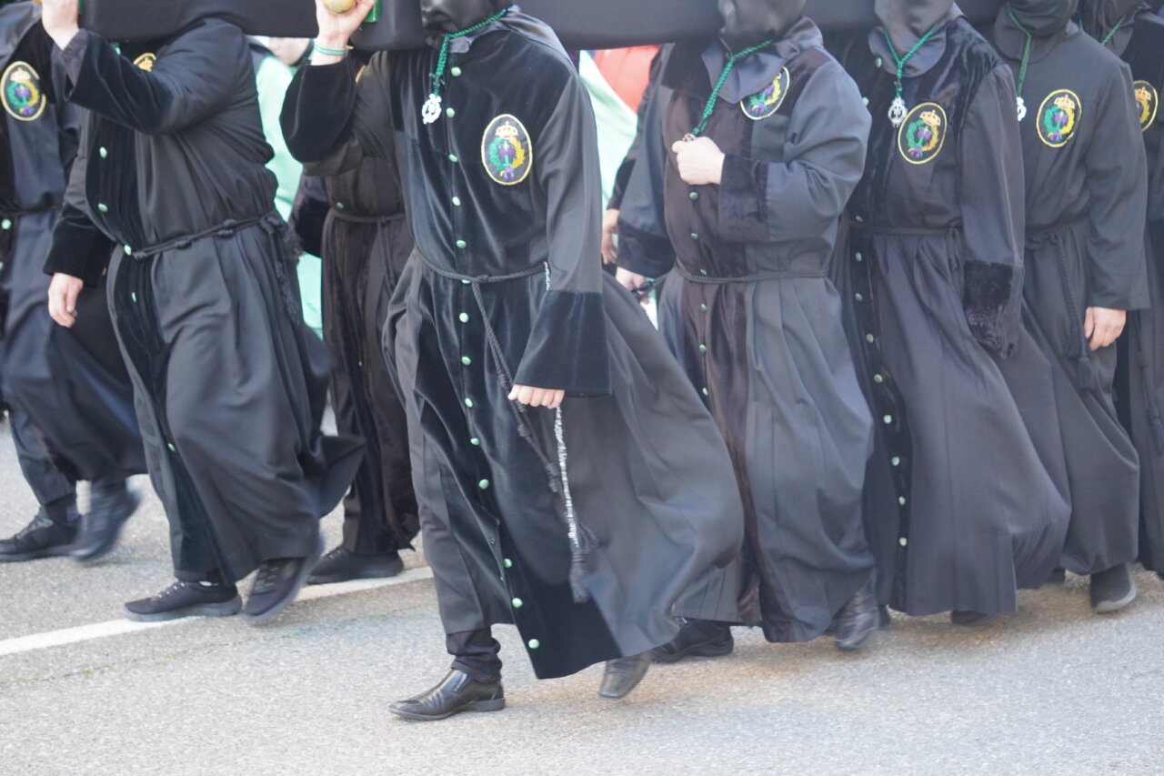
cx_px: 582
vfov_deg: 16.5
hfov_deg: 24.6
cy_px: 388
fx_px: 2667
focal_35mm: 82
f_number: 4.5
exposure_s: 1/100
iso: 1600
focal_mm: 55
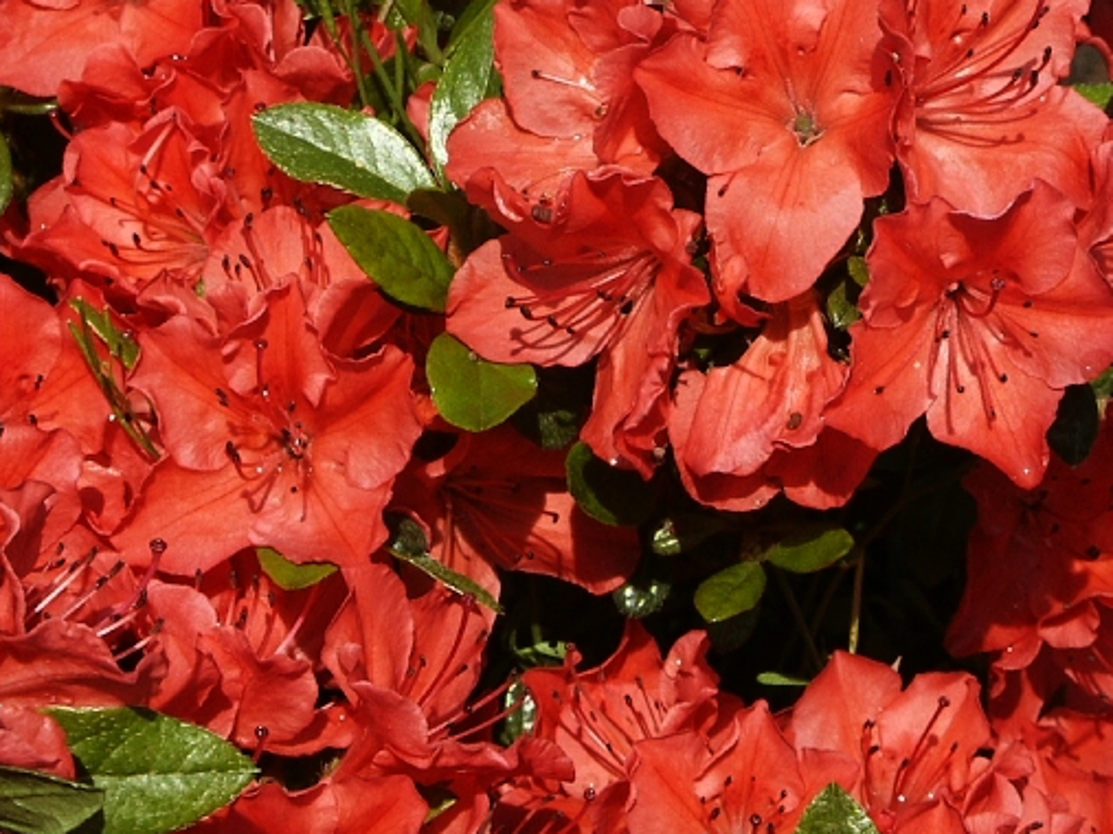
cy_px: 279
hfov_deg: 16.0
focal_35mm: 123
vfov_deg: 12.0
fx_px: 3954
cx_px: 542
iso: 64
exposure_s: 1/180
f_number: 8
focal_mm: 15.53
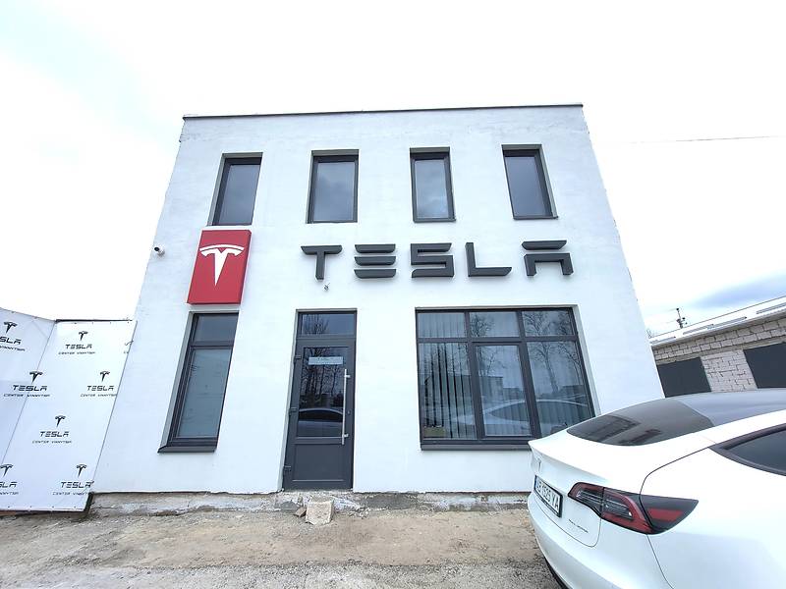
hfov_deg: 106.2
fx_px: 295
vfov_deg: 89.9
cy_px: 294
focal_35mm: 13
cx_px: 393
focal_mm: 1.7
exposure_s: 1/227
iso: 32
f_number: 2.2
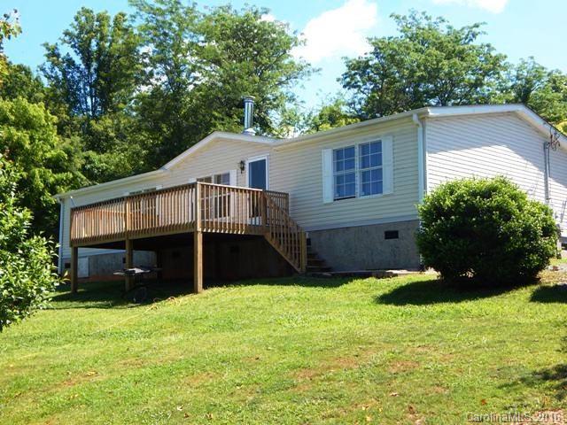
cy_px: 212
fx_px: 786
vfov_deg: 30.3
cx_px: 284
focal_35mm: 48
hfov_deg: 39.7
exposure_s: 1/500
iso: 125
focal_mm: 8.6
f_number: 3.7
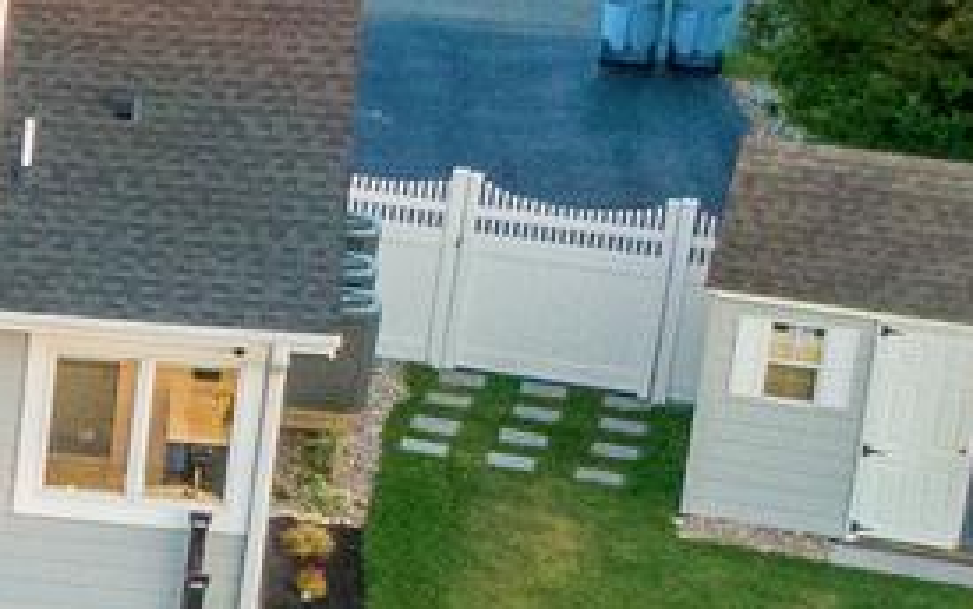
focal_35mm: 189
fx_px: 5013
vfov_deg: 6.9
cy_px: 584
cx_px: -1148
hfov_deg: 10.0
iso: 100
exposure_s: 1/160
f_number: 2.8
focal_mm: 4.39
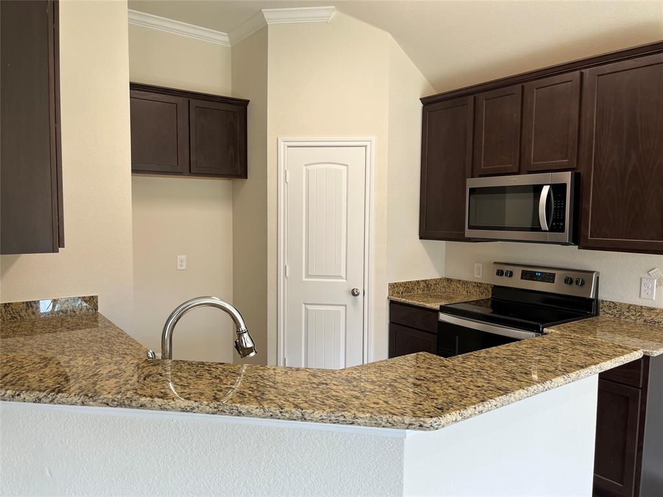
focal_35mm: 26
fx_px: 498
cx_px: 332
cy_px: 248
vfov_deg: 53.1
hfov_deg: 67.3
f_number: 1.6
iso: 64
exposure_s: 1/60
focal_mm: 5.1
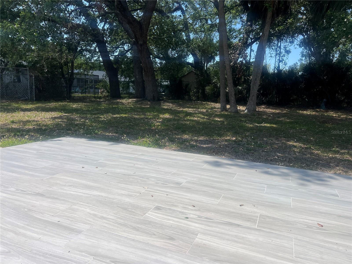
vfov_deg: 53.1
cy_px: 132
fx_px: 264
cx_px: 176
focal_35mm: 26
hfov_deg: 67.3
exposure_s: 1/4630
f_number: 1.5
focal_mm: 5.7
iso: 50
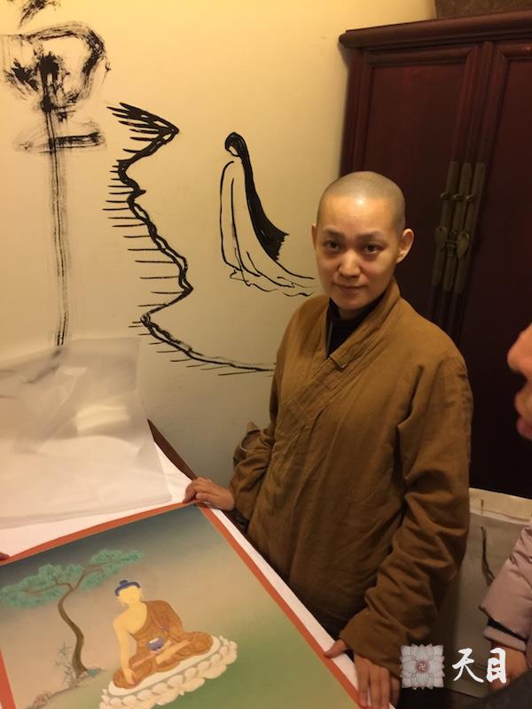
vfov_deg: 61.7
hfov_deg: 48.2
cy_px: 354
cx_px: 266
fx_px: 594
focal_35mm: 29
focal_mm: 4.15
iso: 125
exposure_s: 1/4
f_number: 2.2
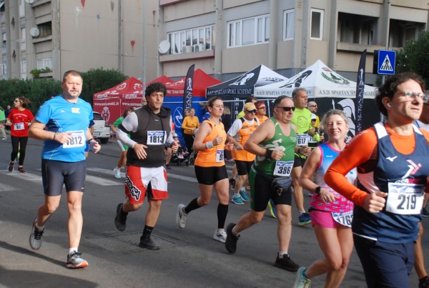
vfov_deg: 28.2
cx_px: 214
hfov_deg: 41.0
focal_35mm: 48
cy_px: 144
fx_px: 573
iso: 1000
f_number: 4.5
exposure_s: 1/1250
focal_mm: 32
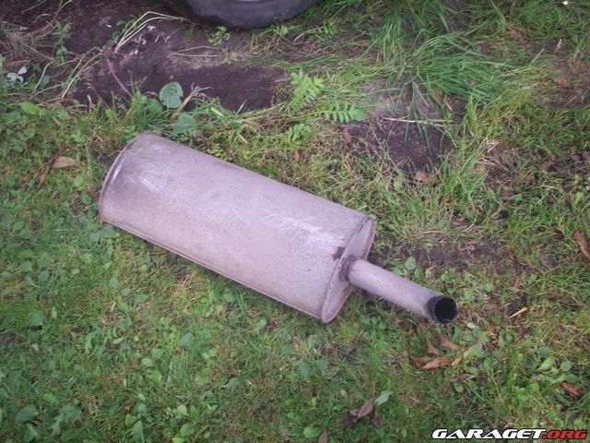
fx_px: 614
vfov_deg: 39.7
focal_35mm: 36
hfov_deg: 51.4
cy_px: 222
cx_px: 295
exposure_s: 1/65.6
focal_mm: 6
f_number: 4.5
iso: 100
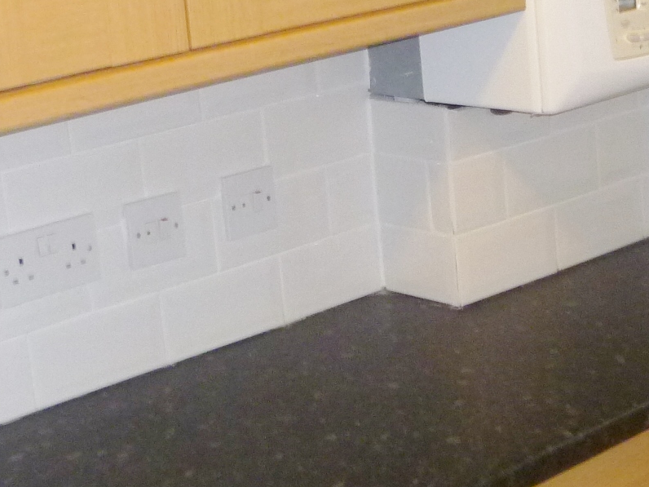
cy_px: 179
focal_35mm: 90
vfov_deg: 16.4
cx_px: 366
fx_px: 1687
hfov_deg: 21.8
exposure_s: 1/30
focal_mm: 5
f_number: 2.8
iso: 200
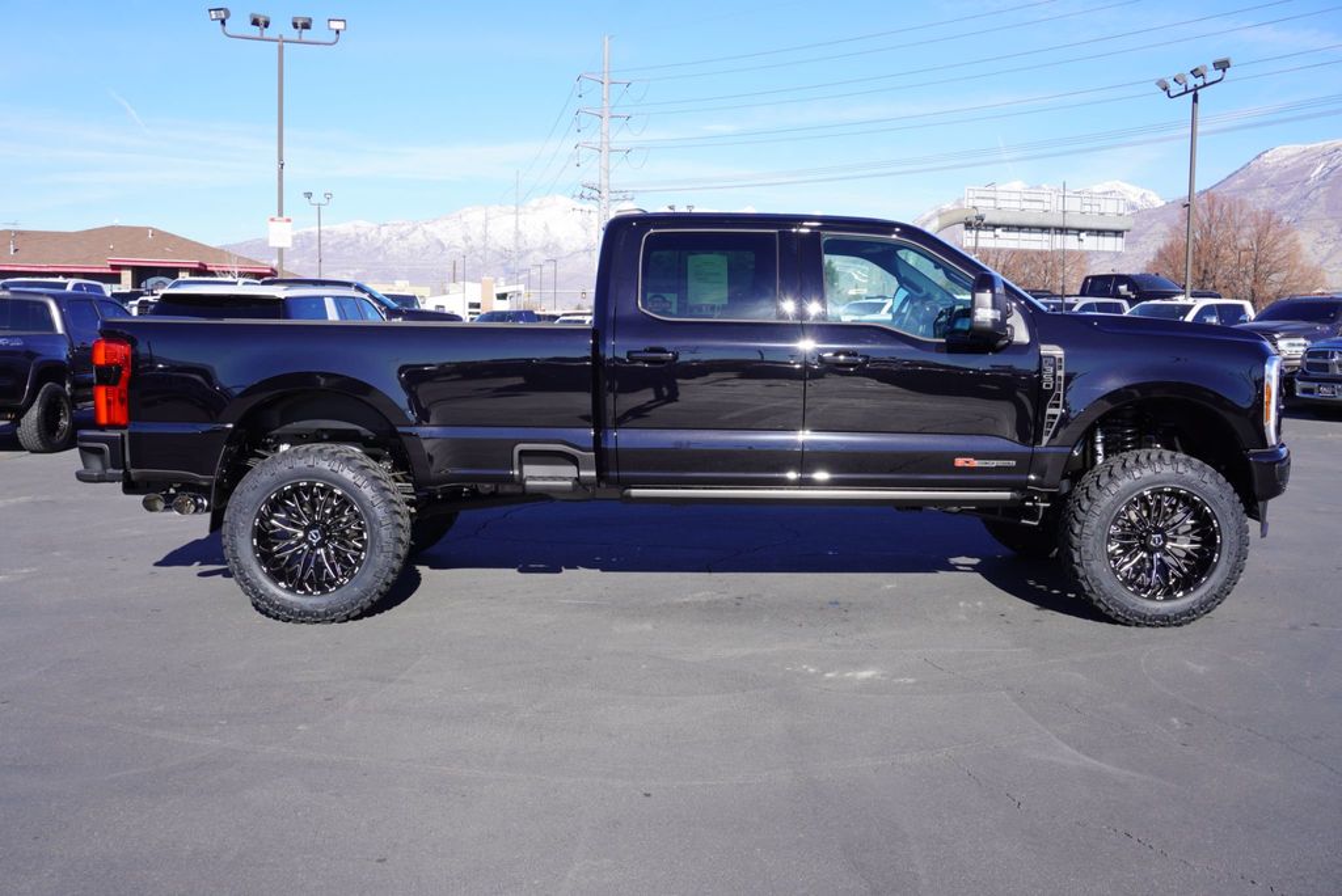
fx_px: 1287
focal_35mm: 34
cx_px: 671
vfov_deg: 38.4
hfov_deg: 55.1
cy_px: 448
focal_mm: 23
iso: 100
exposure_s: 1/125
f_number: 9
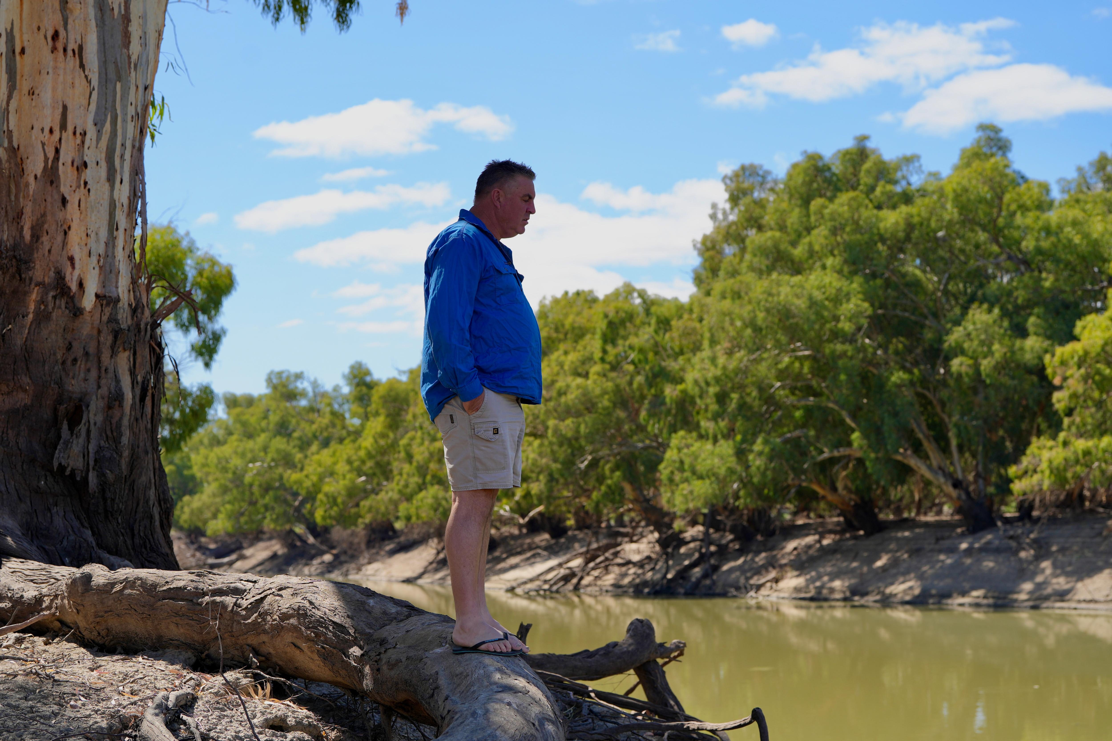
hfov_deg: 28.8
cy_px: 370
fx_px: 2162
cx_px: 556
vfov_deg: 19.5
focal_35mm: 70
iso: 100
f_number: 4.5
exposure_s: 1/640
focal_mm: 70
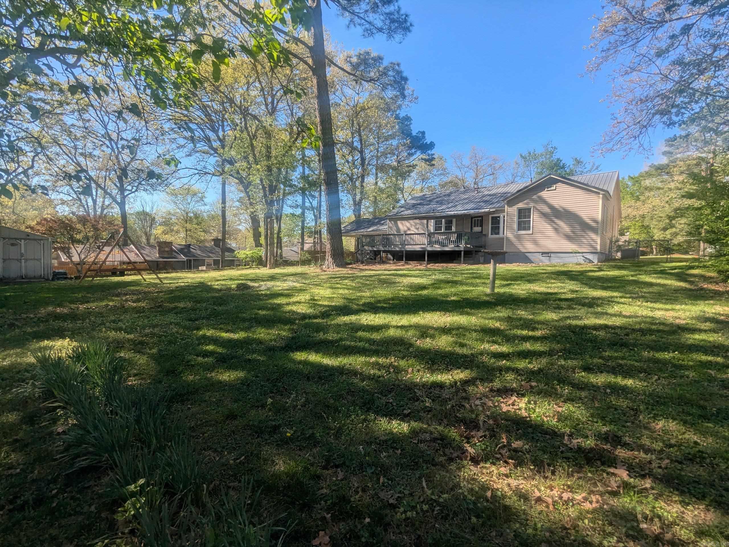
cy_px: 274
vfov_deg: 78.1
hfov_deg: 94.5
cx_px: 364
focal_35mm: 16
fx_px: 337
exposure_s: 1/678
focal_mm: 2.35
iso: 49
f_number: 2.2
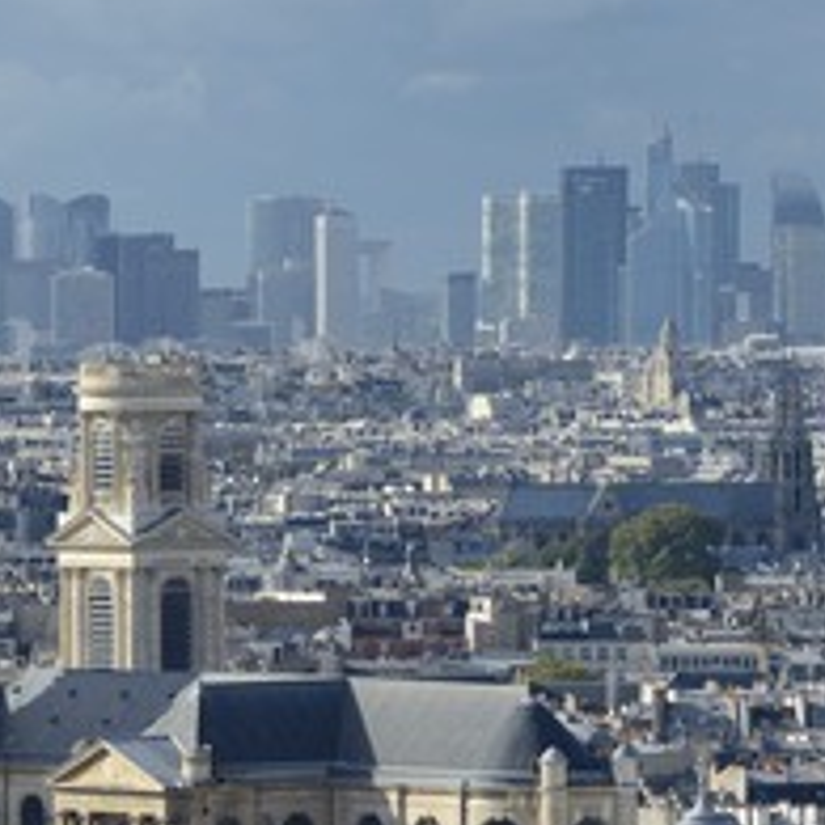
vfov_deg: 4.8
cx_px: 186
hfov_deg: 4.8
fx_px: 9896
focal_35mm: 367
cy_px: 567
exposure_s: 1/250
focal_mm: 200
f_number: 11
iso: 200
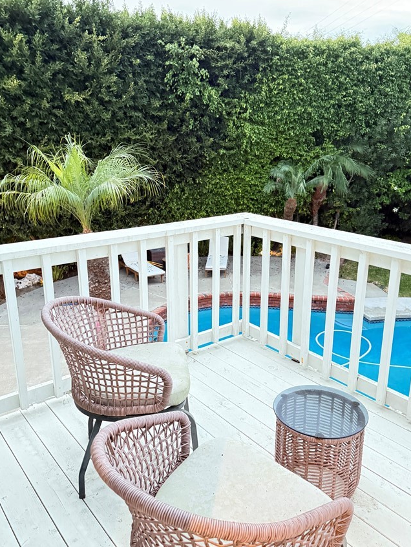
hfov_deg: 48.2
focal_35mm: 29
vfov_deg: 61.6
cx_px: 226
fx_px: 459
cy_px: 269
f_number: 1.78
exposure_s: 1/24
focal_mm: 6.76
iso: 1600
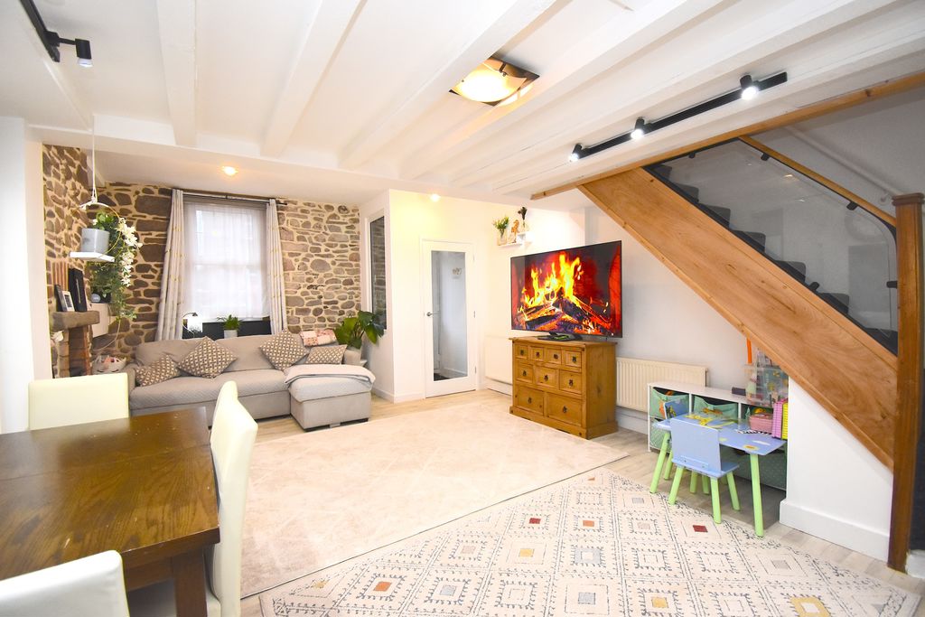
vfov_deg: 77.3
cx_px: 462
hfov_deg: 100.4
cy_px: 308
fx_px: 385
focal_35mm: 15
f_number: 4.5
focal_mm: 10
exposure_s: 1/160
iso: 800
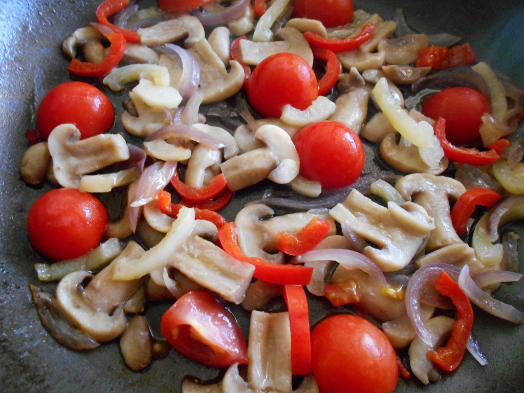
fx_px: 394
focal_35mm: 26
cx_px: 262
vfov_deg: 53.1
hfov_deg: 67.3
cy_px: 196
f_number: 3.2
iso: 800
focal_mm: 4.6
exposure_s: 1/30
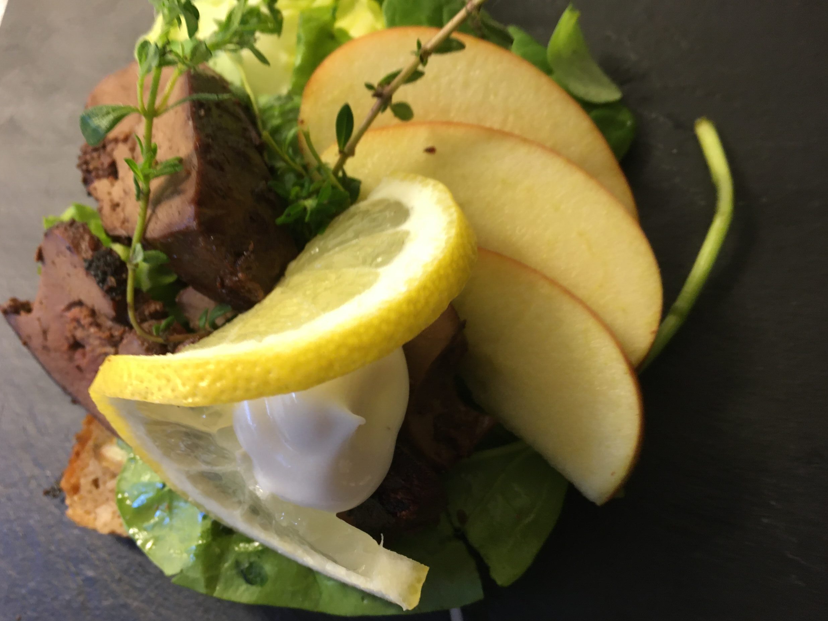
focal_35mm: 30
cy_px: 316
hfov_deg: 60.0
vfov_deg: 46.8
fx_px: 718
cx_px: 407
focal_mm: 4.15
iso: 125
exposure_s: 1/33
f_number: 2.2
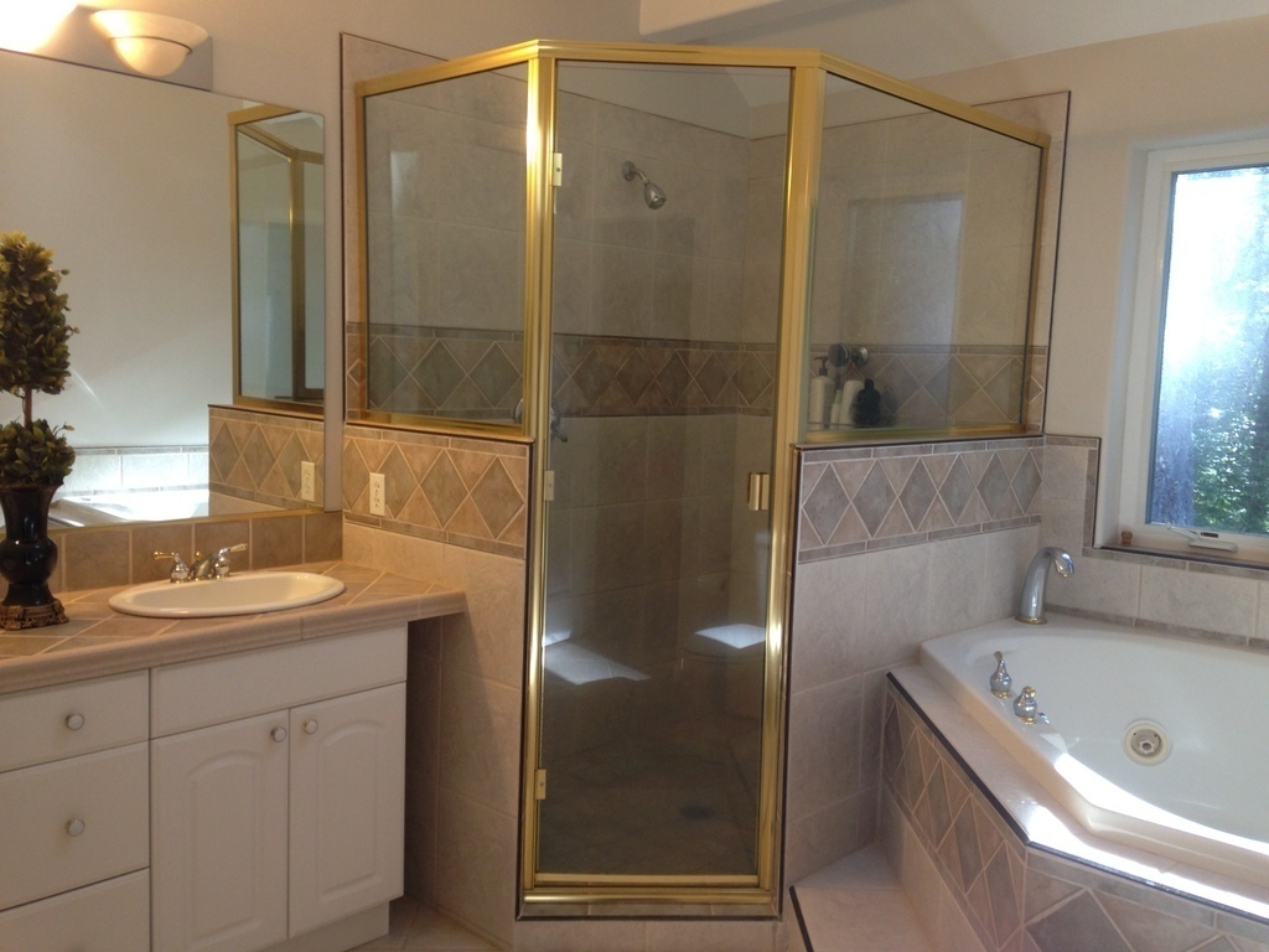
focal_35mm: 33
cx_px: 634
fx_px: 1210
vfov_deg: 42.9
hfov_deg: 55.4
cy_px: 476
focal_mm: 4.12
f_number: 2.4
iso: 64
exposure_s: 1/20
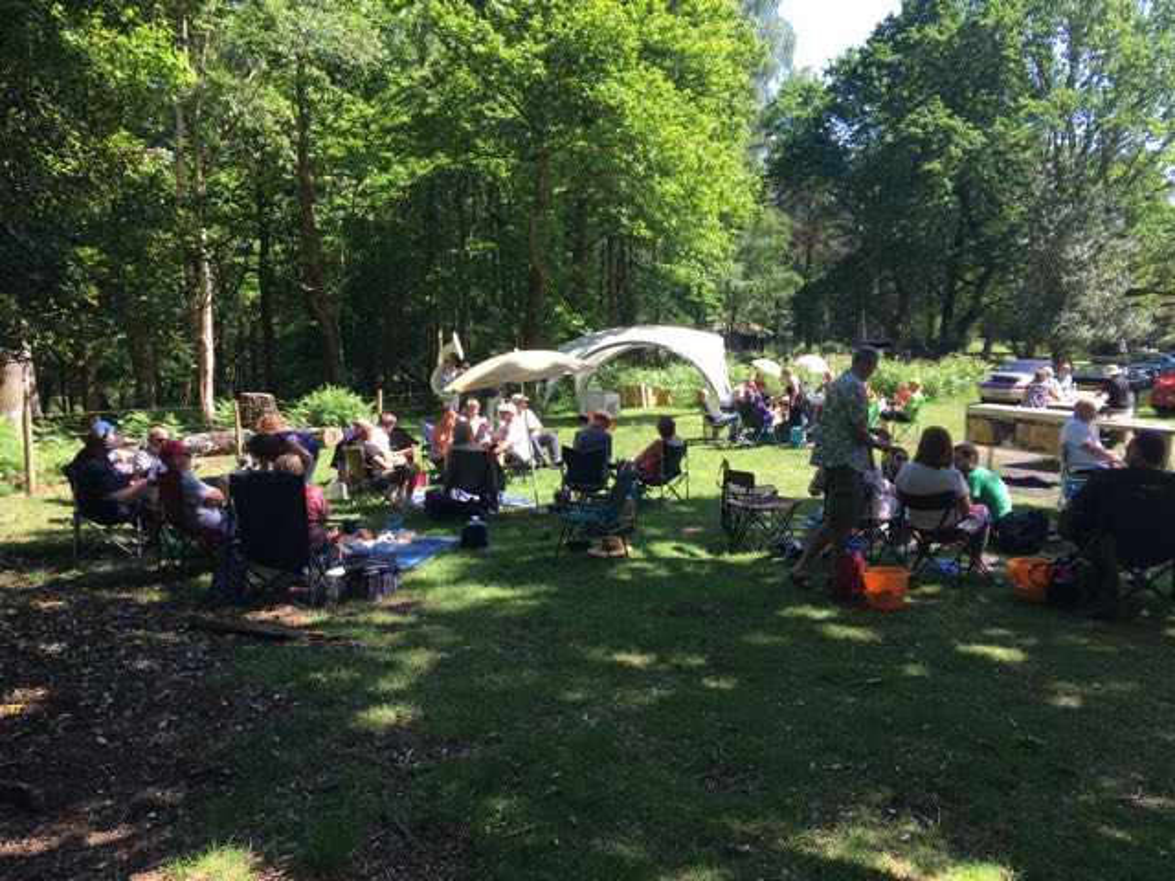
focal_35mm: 29
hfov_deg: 61.7
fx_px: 984
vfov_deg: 48.2
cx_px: 588
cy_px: 440
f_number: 2.2
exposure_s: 1/289
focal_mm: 4.15
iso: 25
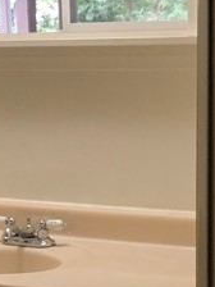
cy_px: 334
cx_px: 87
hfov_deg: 11.6
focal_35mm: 128
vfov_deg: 14.9
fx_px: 1060
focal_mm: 3.99
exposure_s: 1/15
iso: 40
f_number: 1.8
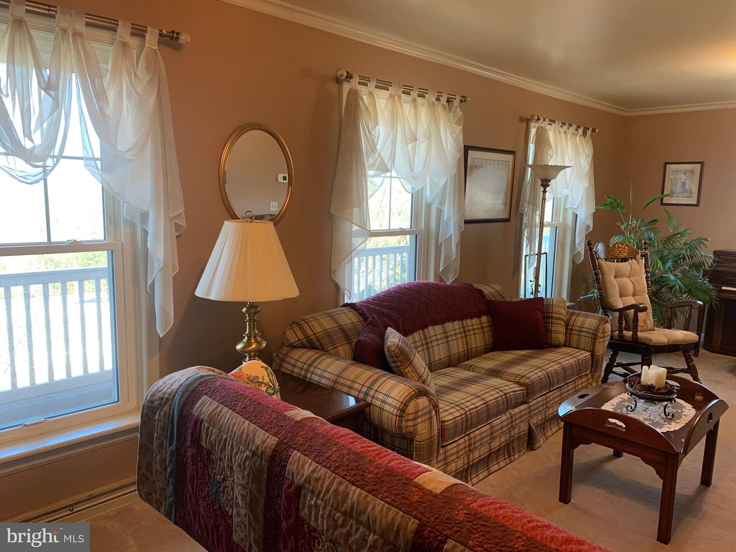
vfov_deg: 53.1
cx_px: 368
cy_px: 276
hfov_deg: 67.3
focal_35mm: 26
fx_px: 553
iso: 100
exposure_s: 1/60
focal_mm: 4.25
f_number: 1.8
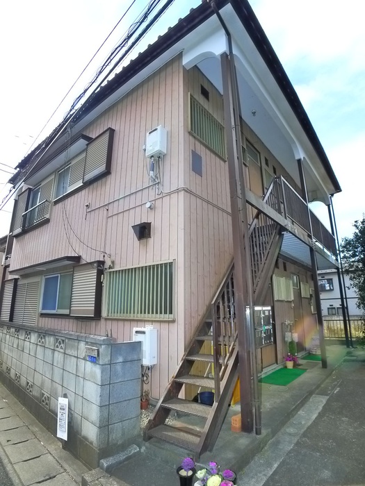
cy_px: 243
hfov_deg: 56.8
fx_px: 337
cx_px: 182
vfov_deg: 71.6
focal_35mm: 24
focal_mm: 5.1
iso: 400
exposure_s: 1/400
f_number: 3.2
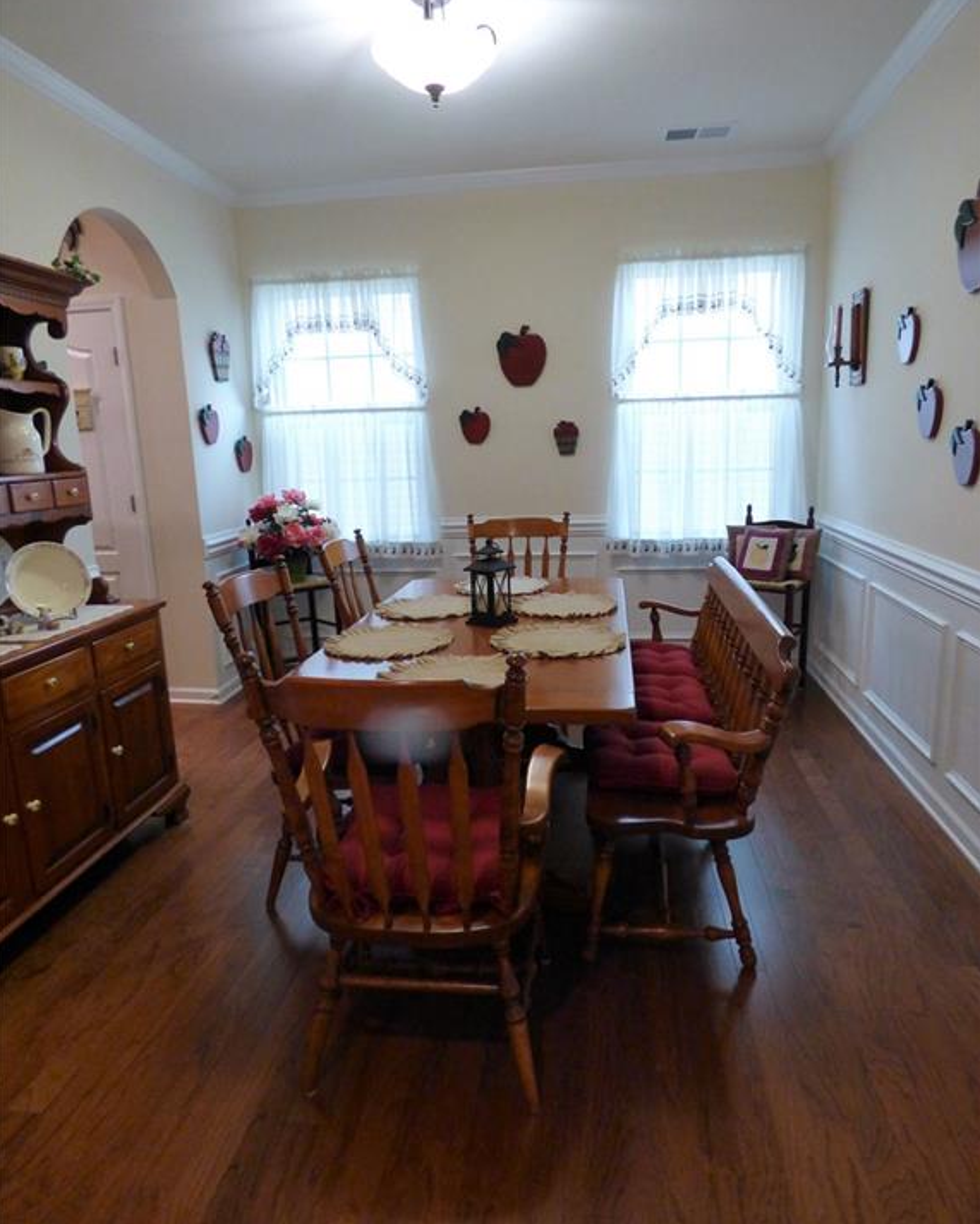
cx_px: 490
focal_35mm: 21
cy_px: 594
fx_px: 761
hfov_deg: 65.6
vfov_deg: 77.6
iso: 400
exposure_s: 1/50
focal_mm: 3.58
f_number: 2.8
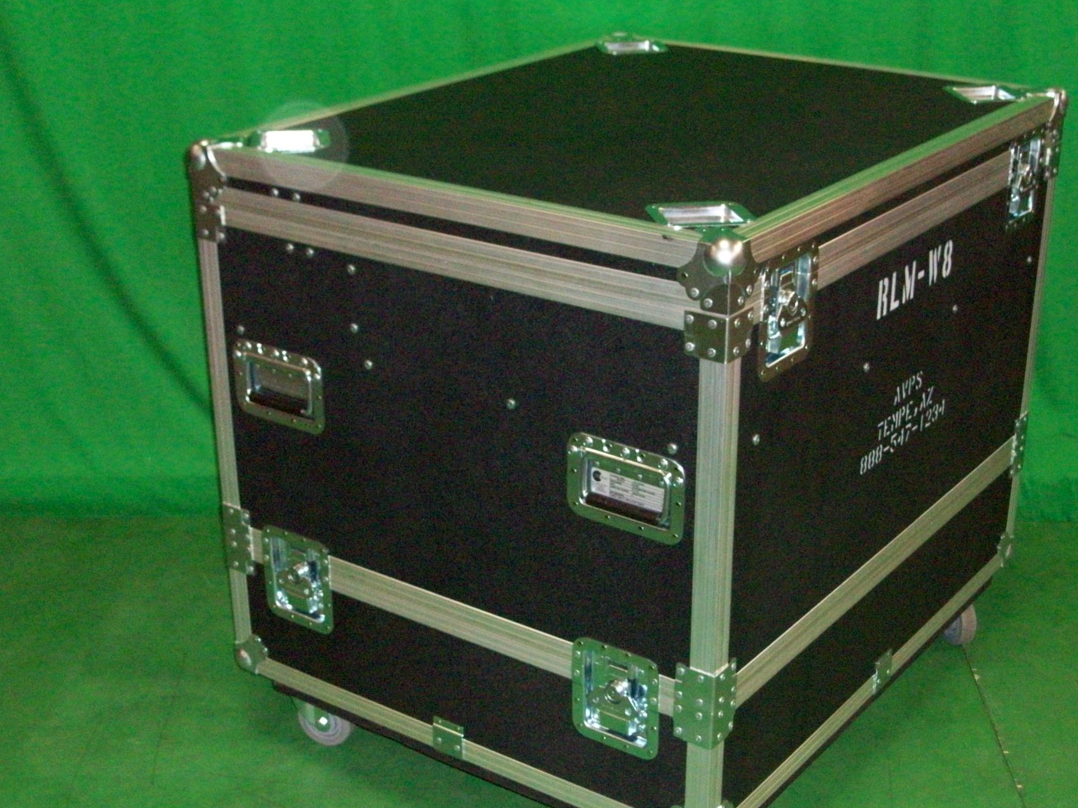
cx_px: 641
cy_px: 459
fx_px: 1588
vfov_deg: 28.5
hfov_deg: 37.4
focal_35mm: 51
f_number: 3.2
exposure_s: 1/65.1
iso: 320
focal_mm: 7.1
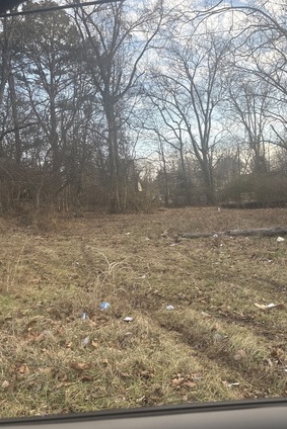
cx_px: 194
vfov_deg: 55.8
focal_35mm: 34
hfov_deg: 38.4
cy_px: 208
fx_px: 406
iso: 50
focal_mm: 5.96
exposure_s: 1/496
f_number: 1.6
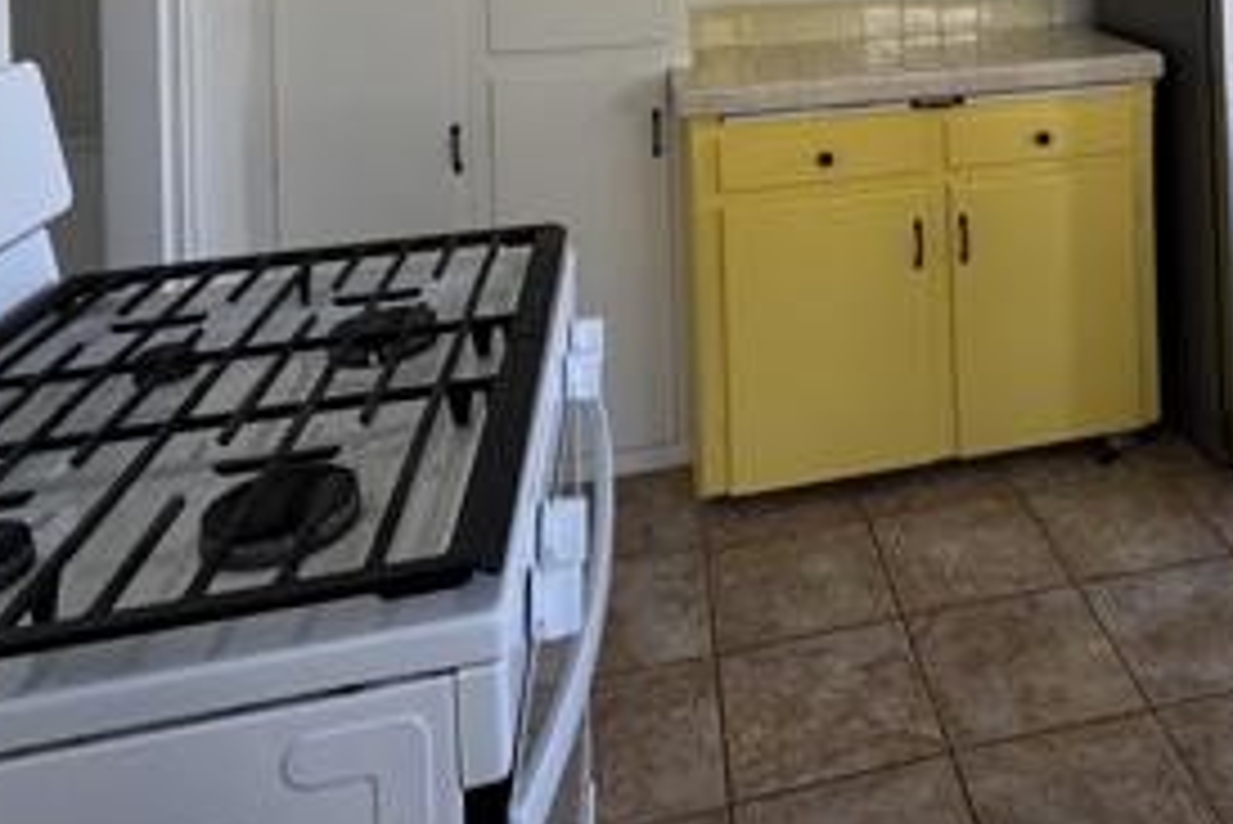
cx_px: 940
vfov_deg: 32.9
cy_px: -131
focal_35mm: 34
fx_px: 1165
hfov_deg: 53.0
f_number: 2.2
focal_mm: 2.22
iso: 64
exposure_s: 1/99
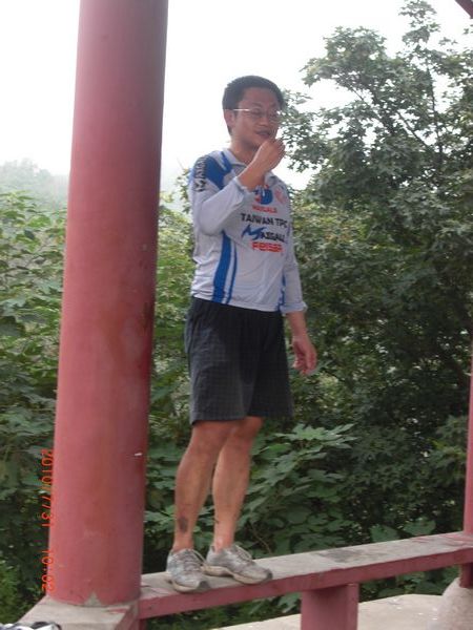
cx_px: 236
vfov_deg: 31.7
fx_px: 1111
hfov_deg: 24.0
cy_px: 315
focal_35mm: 61
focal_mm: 10.8
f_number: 3.8
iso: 50
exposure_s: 1/125
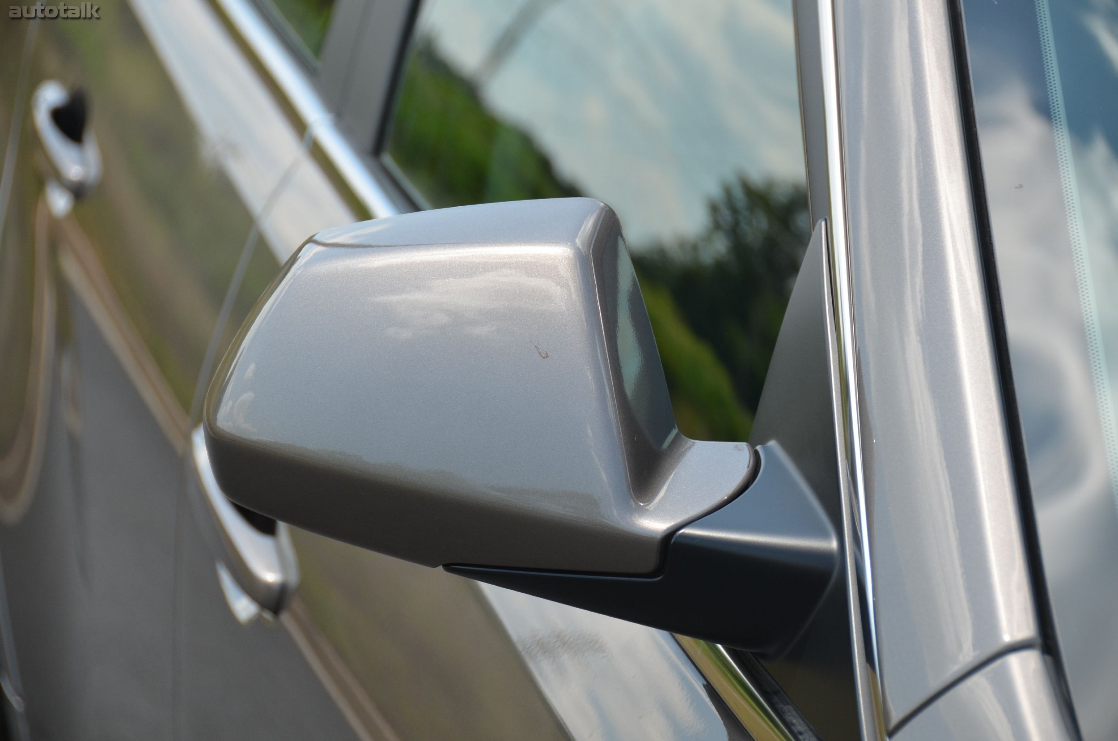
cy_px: 370
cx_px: 559
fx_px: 4416
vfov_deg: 9.6
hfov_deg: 14.4
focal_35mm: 142
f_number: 5.3
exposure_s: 1/1000
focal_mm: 95
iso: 400
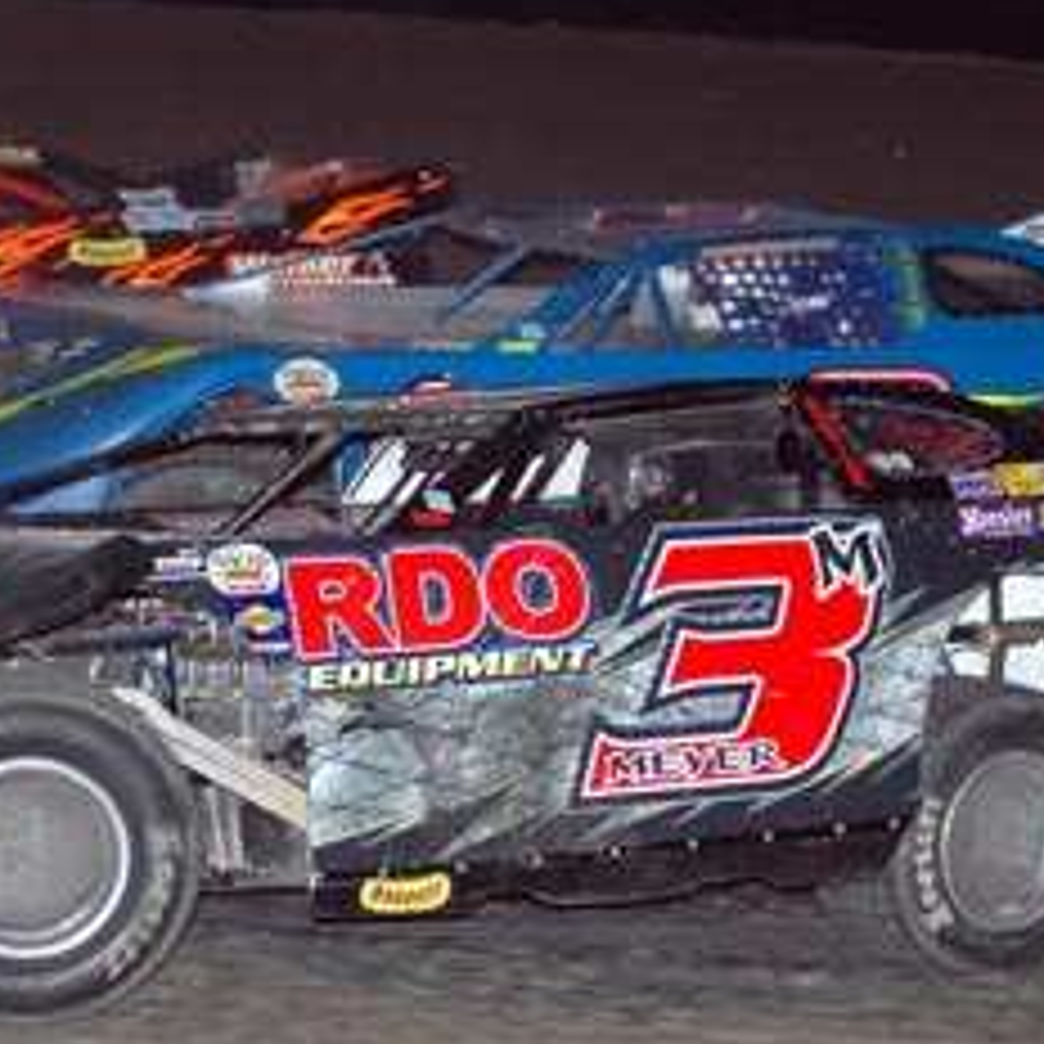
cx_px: 351
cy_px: 724
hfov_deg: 9.1
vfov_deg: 9.1
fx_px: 6551
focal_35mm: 192
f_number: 2.8
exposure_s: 1/500
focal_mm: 70
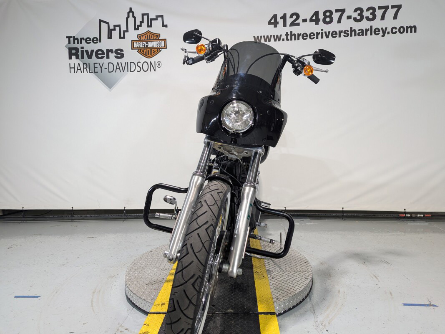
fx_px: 308
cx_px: 222
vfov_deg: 56.8
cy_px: 167
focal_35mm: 24
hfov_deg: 71.6
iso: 86
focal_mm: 6.81
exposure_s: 1/120
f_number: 1.85
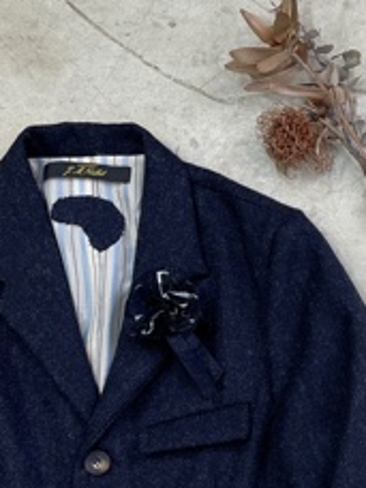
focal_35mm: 73
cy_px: 462
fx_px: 1029
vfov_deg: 25.6
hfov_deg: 19.1
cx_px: 437
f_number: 1.6
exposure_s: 1/100
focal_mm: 4.2
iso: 64
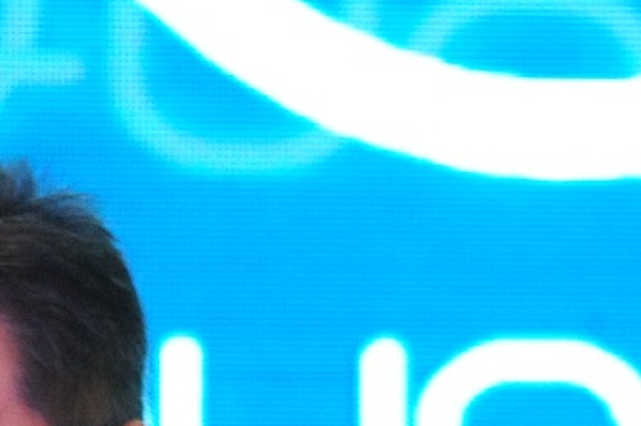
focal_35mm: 1392
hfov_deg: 1.5
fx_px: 24762
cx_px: 582
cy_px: 453
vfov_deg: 1.0
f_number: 2.8
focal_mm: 155
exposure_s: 1/160
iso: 1250
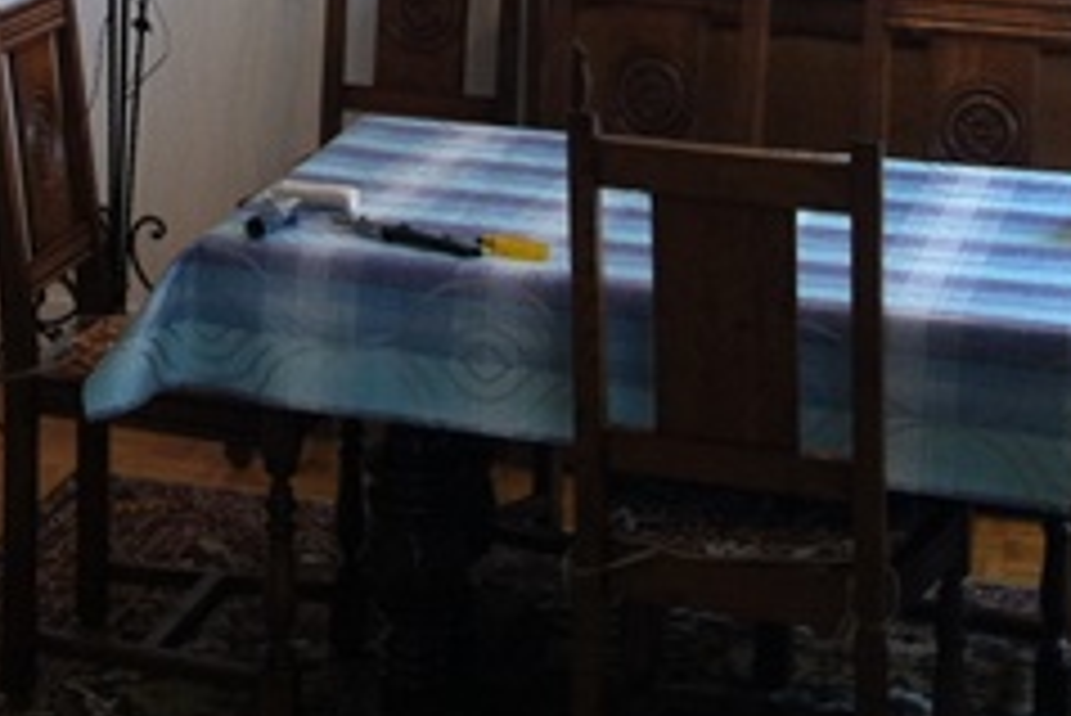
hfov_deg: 16.4
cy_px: -500
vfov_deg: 10.7
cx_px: -22
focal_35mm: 122
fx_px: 3632
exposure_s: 1/17
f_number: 2.8
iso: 80
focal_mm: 3.85
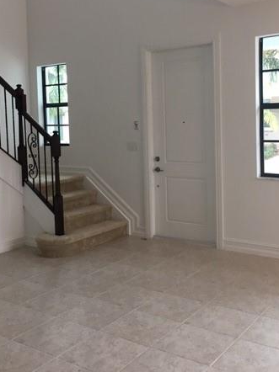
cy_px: 150
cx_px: 126
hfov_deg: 34.3
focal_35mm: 42
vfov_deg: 44.6
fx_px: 452
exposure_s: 1/30
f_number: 2.2
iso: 50
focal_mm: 4.15
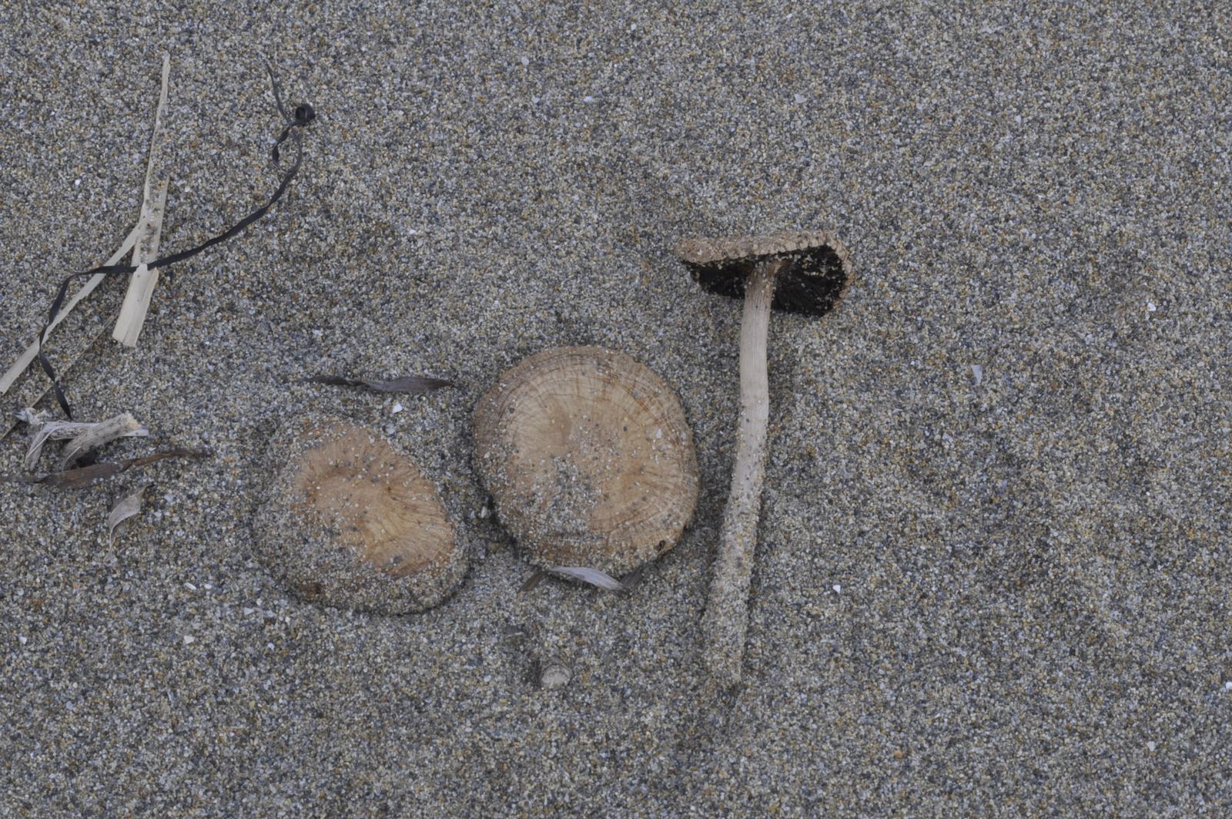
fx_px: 5384
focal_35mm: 158
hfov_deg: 13.1
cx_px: 616
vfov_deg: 8.7
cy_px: 410
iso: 200
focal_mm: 105
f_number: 29
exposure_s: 1/15
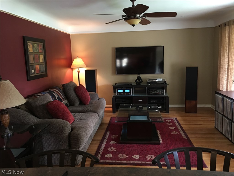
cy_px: 88
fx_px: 196
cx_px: 117
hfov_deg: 61.7
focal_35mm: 29
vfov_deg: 48.2
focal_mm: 4.15
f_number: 2.2
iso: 100
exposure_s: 1/8
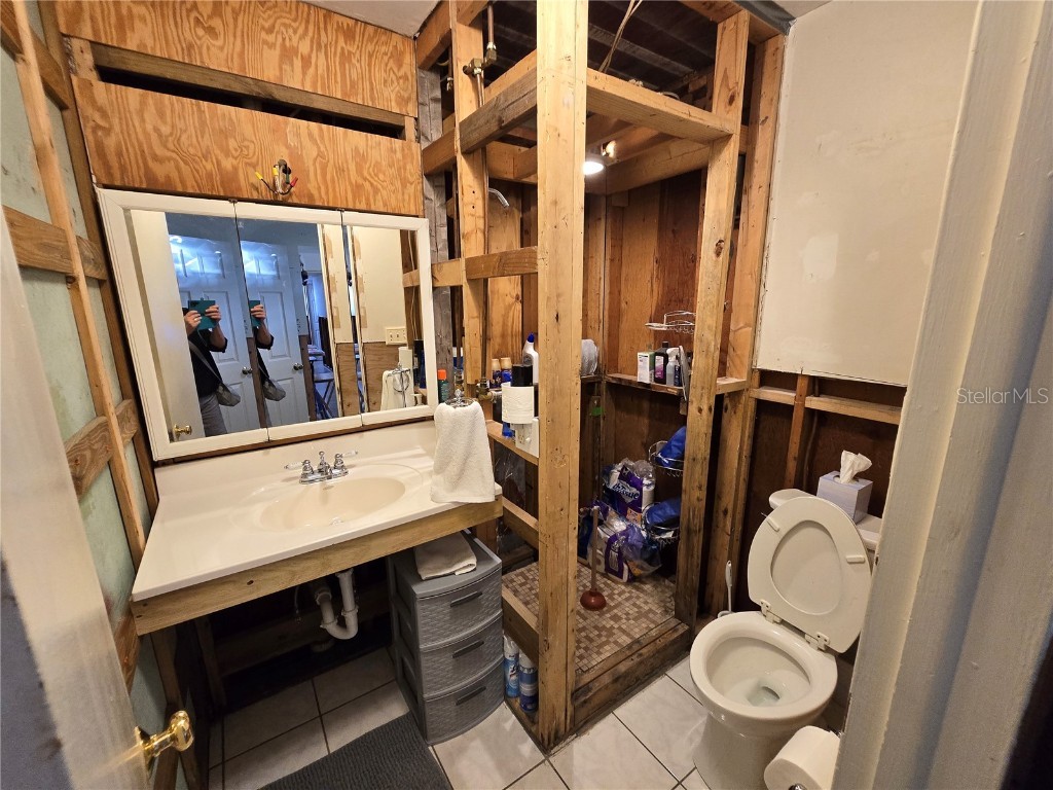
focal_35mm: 13
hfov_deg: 106.2
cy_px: 395
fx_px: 395
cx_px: 526
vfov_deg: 89.9
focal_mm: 2.2
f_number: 2.2
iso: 400
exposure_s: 1/60
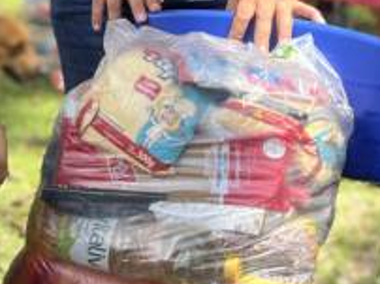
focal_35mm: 103
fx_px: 1129
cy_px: -64
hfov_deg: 18.6
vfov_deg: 13.9
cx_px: -2
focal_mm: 5.1
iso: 50
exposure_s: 1/477
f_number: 1.6
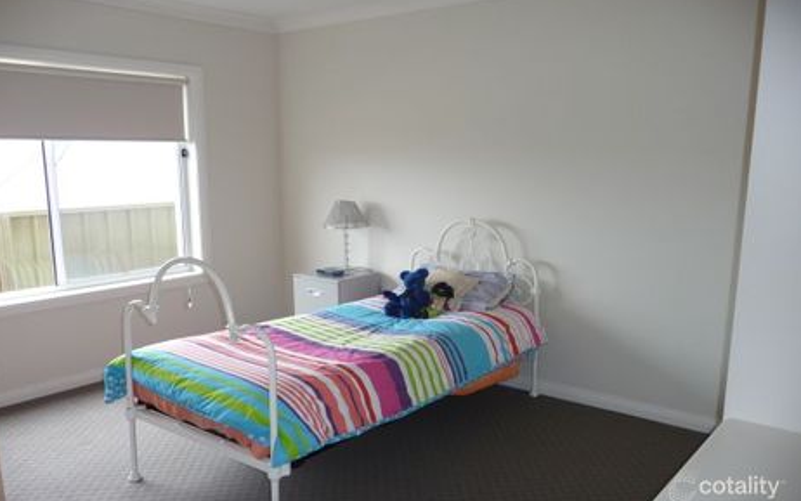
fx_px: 633
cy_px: 250
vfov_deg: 43.2
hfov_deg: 64.6
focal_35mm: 29
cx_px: 400
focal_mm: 4.7
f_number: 3.3
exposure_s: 1/50
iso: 100
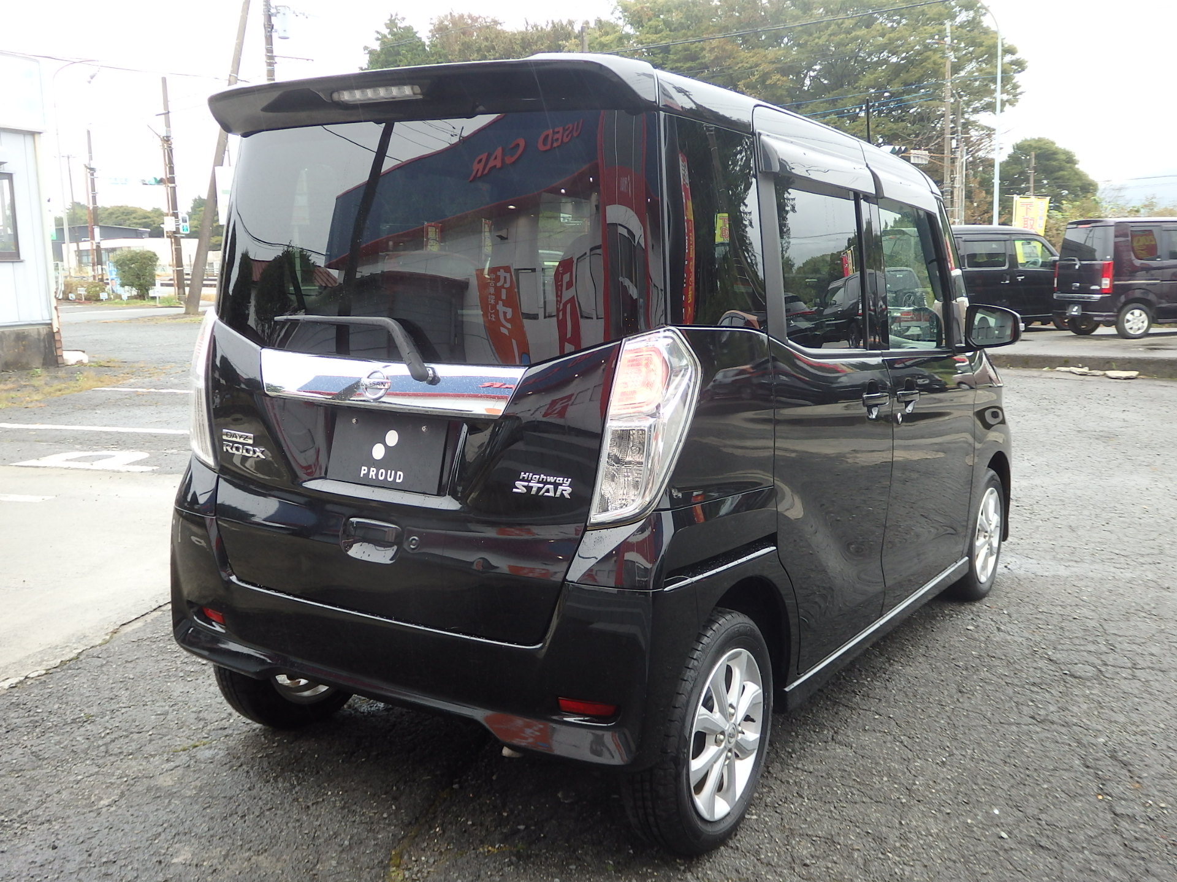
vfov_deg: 42.9
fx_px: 1122
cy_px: 441
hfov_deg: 55.4
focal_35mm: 33
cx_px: 588
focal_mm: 6
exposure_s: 1/50
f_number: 3.4
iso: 125
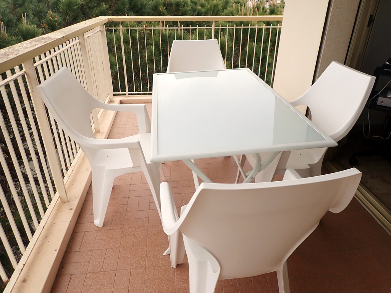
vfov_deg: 54.9
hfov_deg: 69.4
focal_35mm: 25
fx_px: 282
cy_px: 146
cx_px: 196
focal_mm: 4.5
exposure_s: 1/400
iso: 100
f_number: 2.8
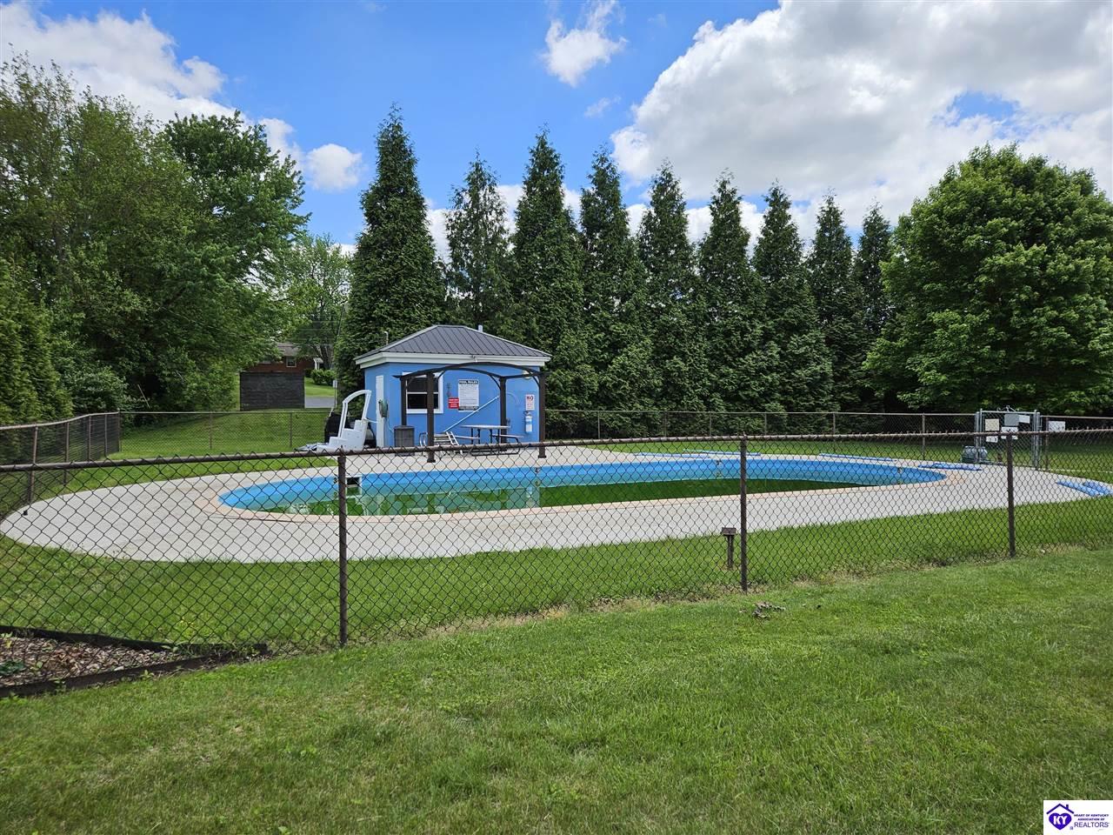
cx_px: 556
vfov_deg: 58.9
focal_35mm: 23
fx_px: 740
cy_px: 418
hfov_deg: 73.9
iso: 25
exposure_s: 1/1728
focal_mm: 5.4
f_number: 1.8
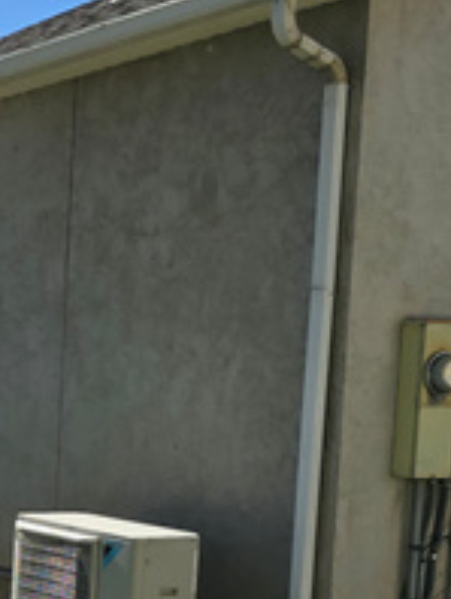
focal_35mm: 89
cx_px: -369
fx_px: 1543
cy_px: 575
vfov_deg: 21.3
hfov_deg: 14.5
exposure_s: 1/1084
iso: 12
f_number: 1.7
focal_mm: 6.3
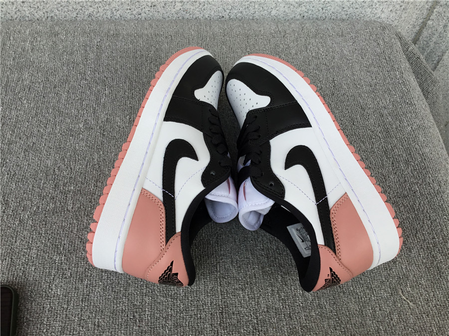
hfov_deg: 58.4
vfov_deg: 45.4
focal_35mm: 31
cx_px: 224
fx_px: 402
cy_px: 168
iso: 25
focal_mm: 3.3
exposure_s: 1/225
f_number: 2.4
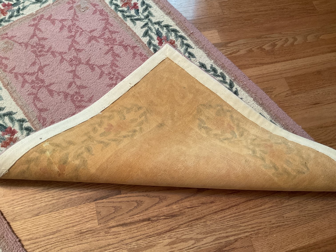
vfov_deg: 48.2
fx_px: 282
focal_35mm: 29
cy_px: 126
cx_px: 168
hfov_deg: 61.7
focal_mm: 3
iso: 200
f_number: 1.8
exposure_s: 1/40
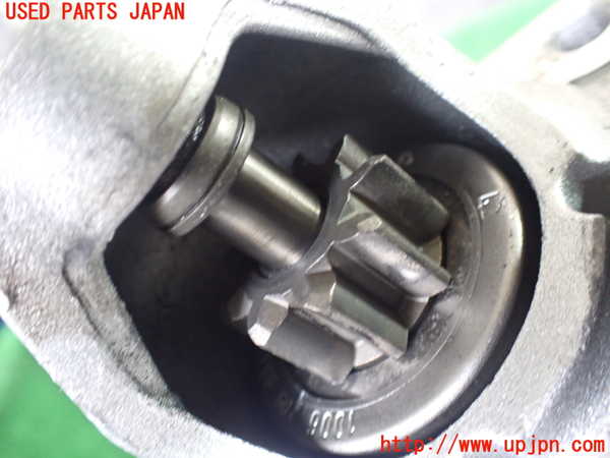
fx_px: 529
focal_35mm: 30
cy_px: 229
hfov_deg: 60.0
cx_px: 305
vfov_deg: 46.8
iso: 800
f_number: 2.3
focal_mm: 5.4
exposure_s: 1/30
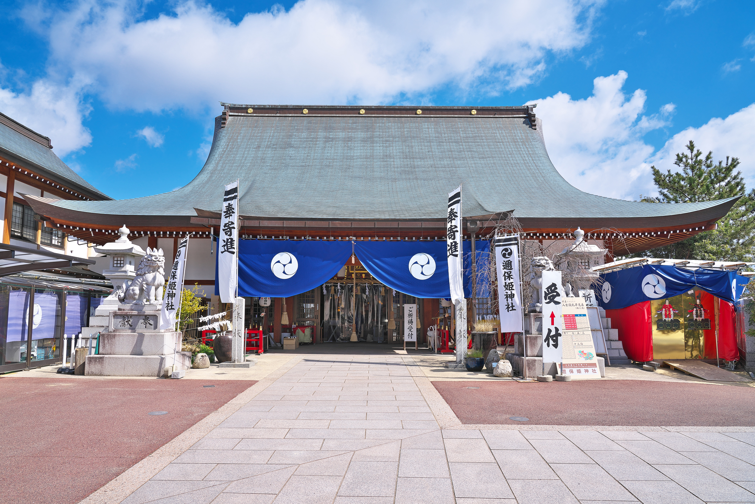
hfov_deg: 73.7
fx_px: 503
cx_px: 378
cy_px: 252
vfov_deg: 53.1
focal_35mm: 24
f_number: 10
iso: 100
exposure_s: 1/160
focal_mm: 24
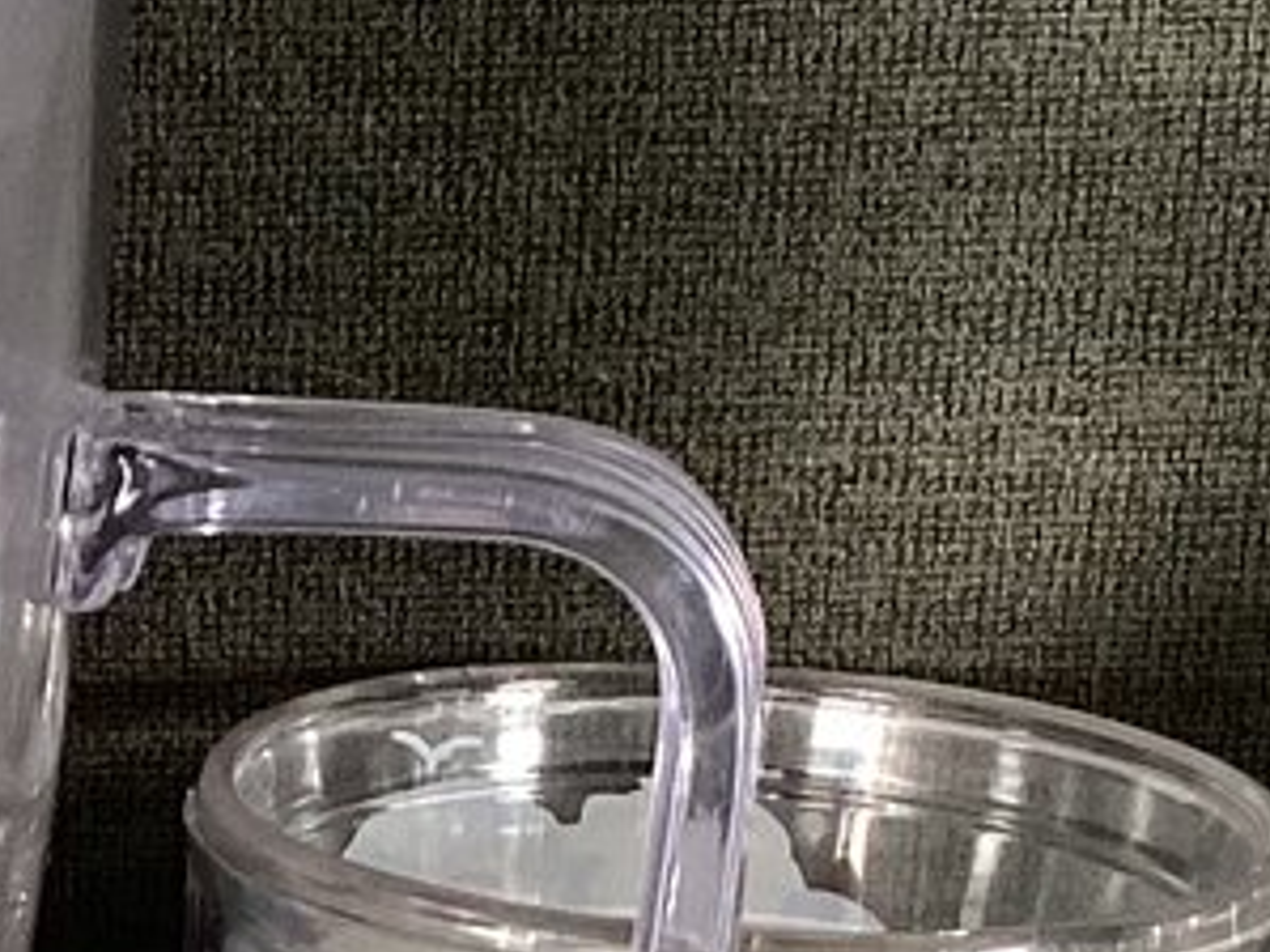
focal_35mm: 157
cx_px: -491
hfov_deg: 12.1
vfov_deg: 9.1
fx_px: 5758
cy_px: 1583
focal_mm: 3.3
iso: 80
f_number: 2.4
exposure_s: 1/100
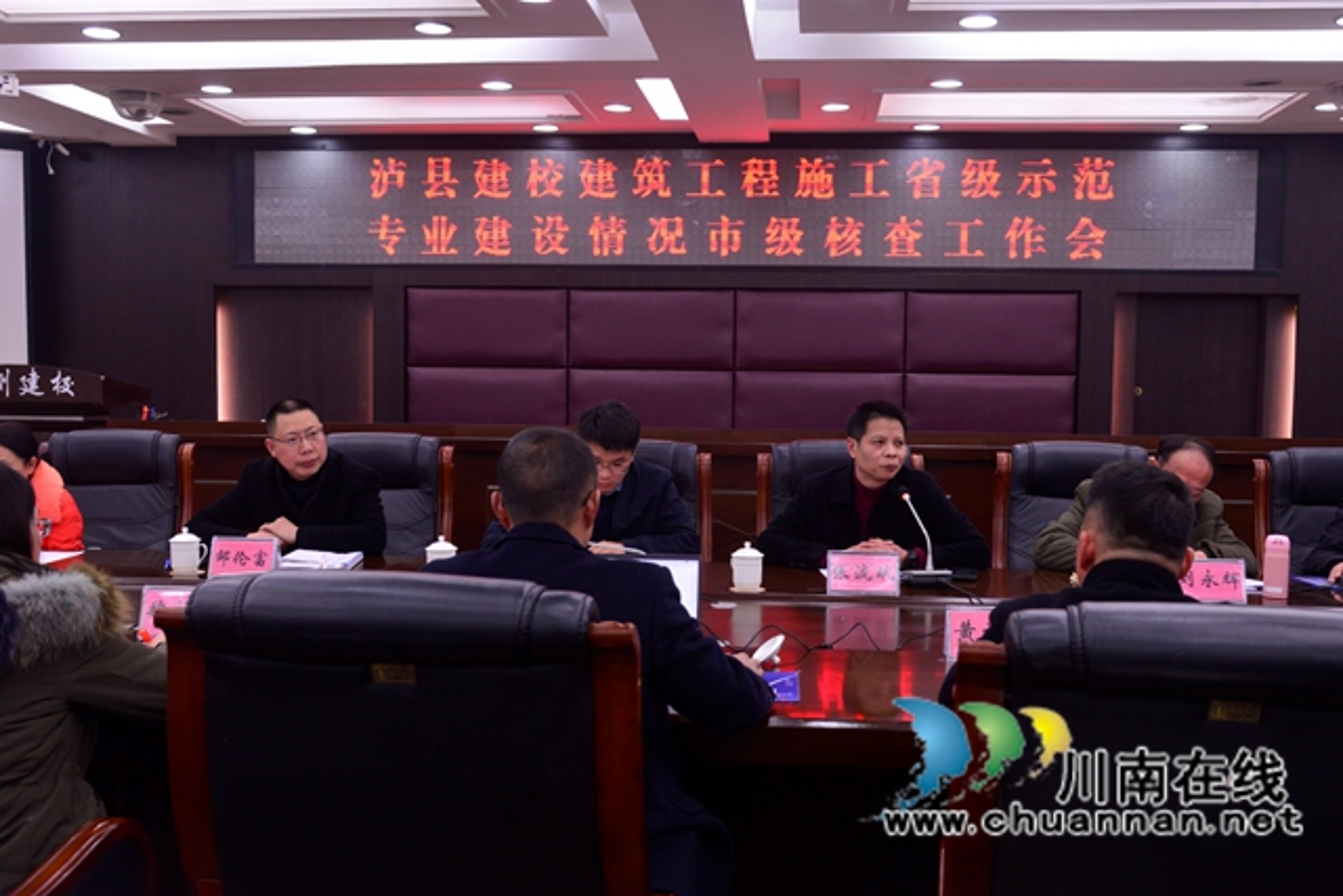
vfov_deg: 38.9
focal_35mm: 34
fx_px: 1269
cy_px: 448
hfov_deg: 55.8
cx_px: 672
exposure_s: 1/30
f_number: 8
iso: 1600
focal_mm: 34
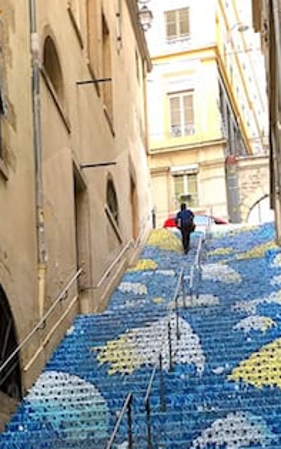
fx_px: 955
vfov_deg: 25.7
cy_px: 398
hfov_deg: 16.7
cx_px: 73
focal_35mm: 78
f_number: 2.2
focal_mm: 4.2
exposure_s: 1/33
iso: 50
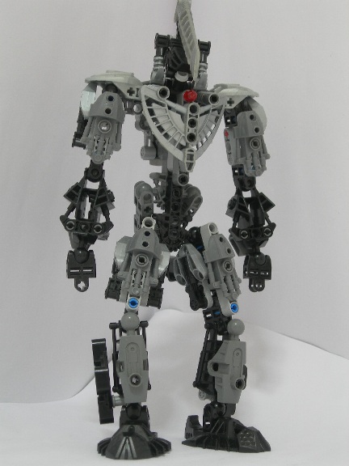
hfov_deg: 24.0
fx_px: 820
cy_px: 233
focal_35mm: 61
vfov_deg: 31.7
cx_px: 174
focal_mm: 12.7
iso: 50
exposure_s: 1/14.1
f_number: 3.5
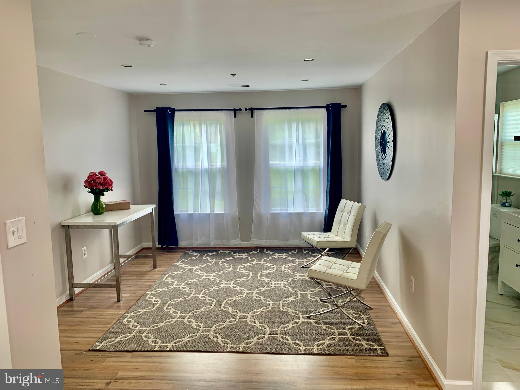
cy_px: 195
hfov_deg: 67.3
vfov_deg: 53.1
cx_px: 260
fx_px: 391
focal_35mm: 26
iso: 50
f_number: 1.8
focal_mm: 4.25
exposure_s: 1/60
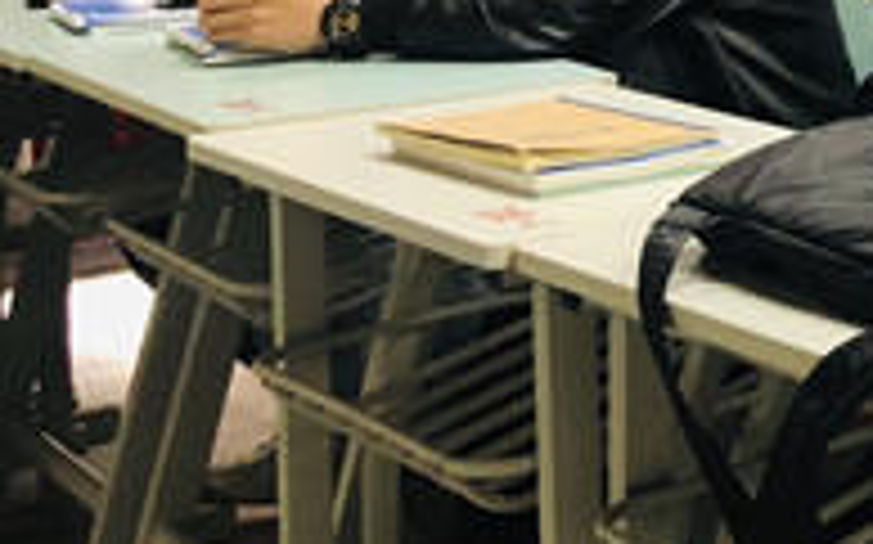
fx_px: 2330
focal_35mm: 98
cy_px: -256
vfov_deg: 12.7
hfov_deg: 18.6
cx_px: 1332
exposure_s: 1/17
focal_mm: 3.99
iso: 64
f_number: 1.8
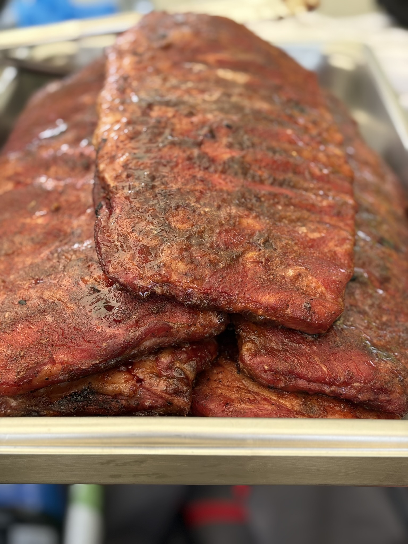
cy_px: 272
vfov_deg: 36.8
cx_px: 204
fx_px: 817
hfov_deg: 28.0
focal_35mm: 52
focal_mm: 5.96
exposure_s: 1/402
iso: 50
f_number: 1.6
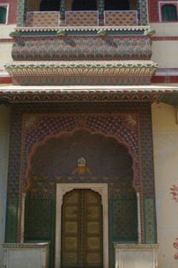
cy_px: 98
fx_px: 370
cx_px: 88
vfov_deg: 39.5
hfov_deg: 27.0
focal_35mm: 50
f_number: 8
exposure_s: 1/350
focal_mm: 21
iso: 800
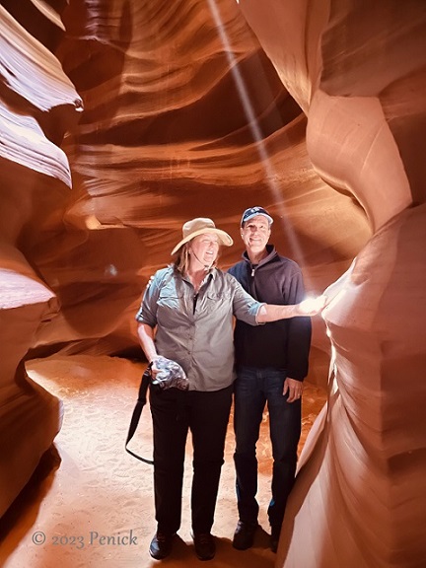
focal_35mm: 26
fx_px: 427
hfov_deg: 53.1
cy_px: 284
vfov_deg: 67.3
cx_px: 213
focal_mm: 4.2
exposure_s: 1/4
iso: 4000
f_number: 1.6
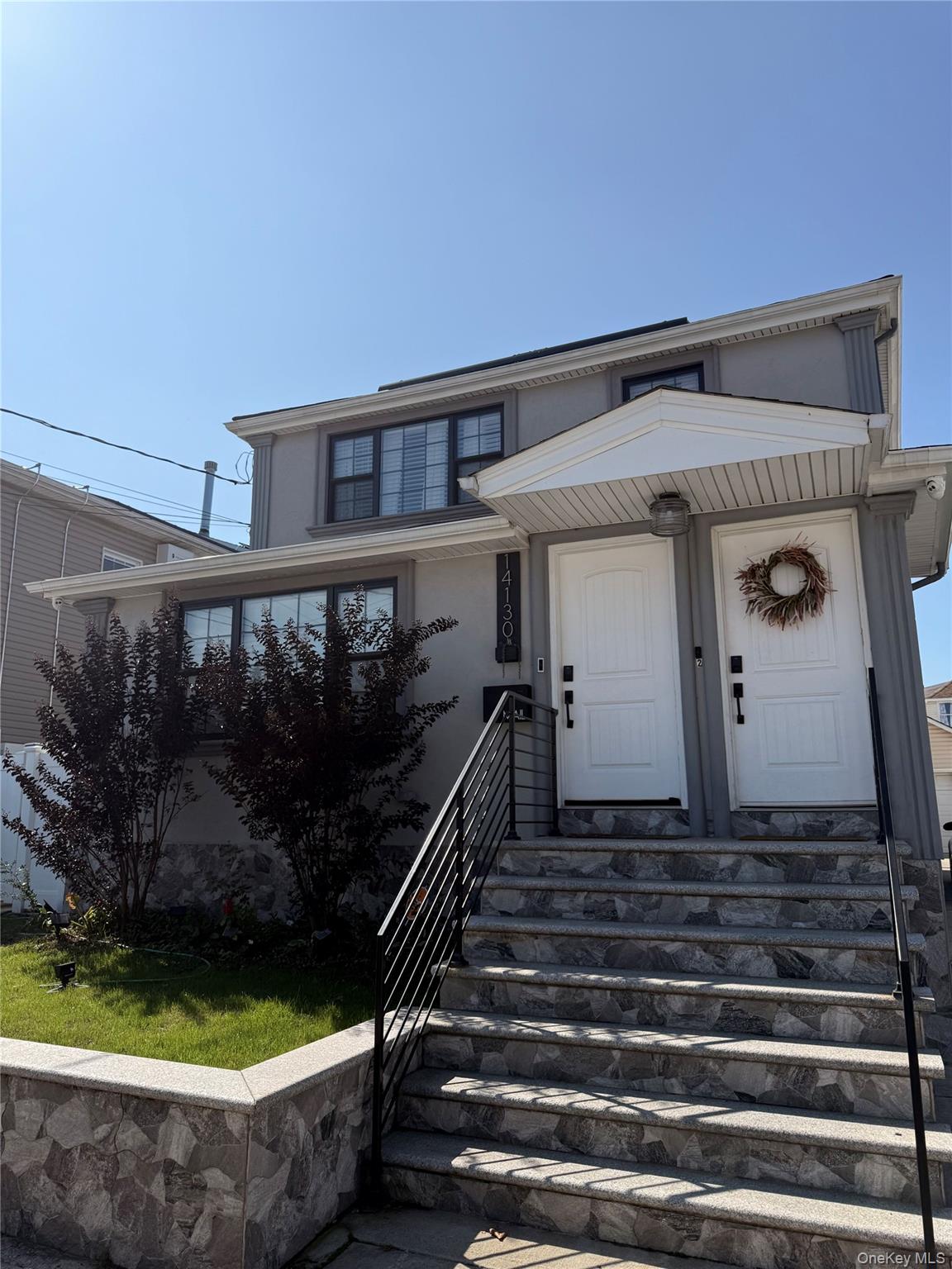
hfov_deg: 56.8
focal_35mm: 24
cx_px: 476
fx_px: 880
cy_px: 634
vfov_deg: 71.6
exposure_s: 1/5714
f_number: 1.78
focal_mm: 6.76
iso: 80
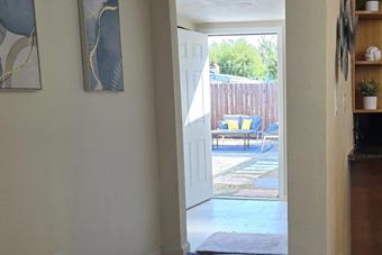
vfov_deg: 29.7
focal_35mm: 45
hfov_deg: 42.5
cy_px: 170
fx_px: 478
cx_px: 279
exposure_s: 1/120
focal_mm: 5.4
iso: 40
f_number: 1.8
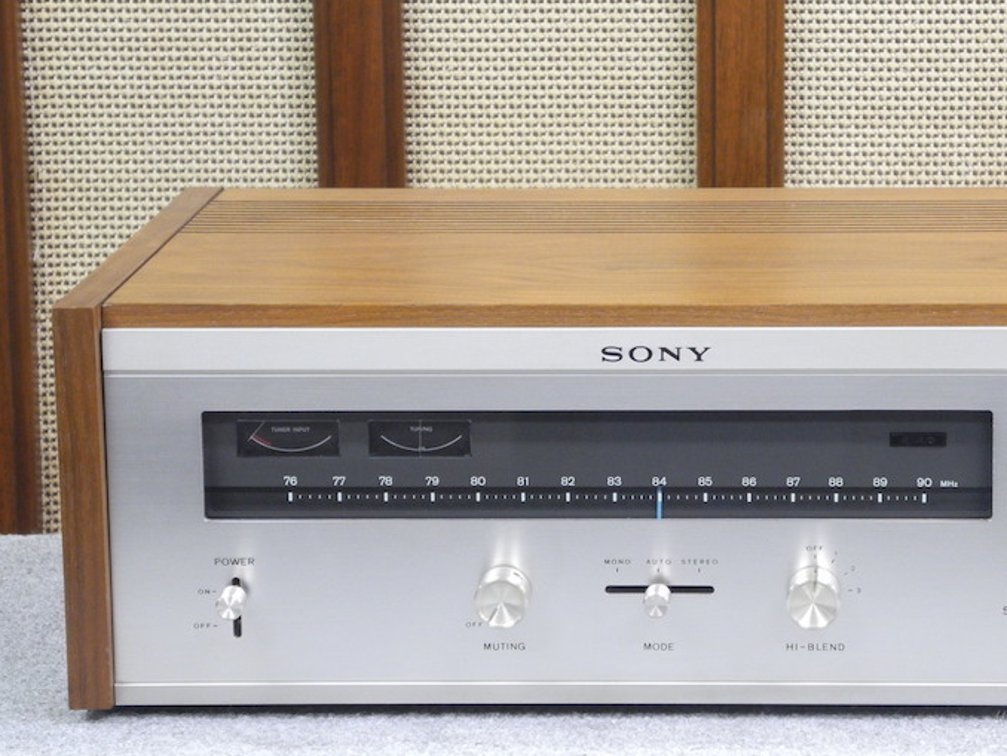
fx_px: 3870
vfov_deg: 11.2
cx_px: 659
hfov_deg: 14.8
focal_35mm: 133
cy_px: 353
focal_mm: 20.1
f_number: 4.5
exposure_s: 1/12.1
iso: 400
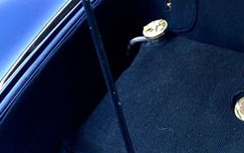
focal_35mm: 81
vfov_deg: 15.5
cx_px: 241
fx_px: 539
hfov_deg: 24.4
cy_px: 188
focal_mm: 4.15
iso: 100
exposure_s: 1/30
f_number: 2.2
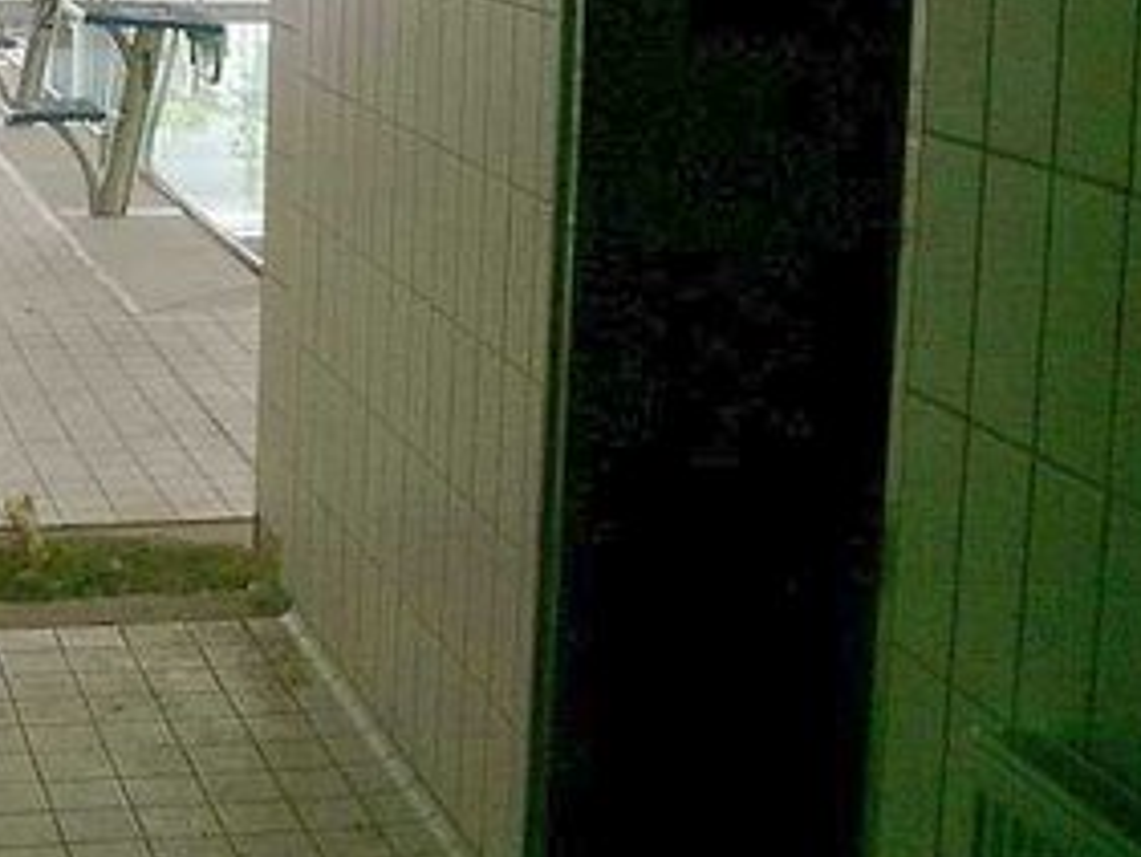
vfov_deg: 18.4
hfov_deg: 24.3
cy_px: 93
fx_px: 2605
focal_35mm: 79
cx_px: 203
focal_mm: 7.6
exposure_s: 1/160
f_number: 2.6
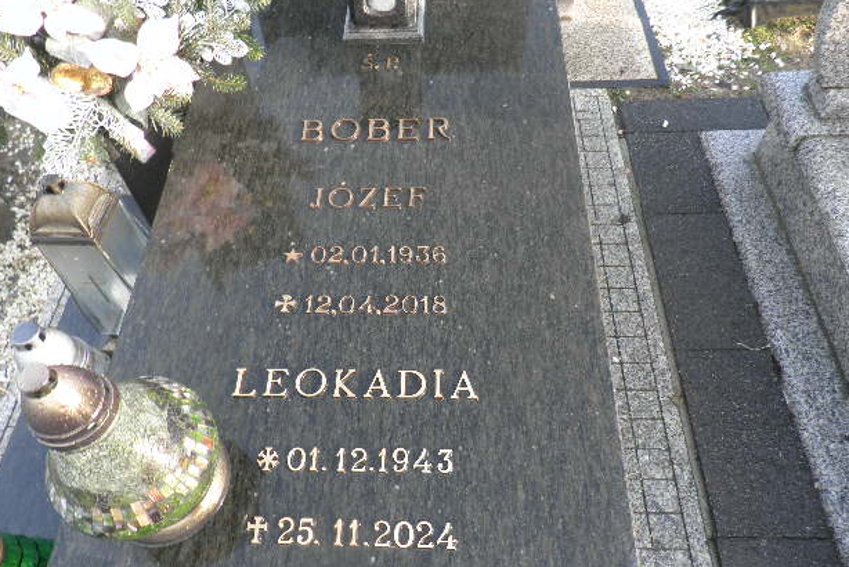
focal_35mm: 26
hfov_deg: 69.4
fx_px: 613
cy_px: 326
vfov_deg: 49.4
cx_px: 412
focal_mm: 4.3
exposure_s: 1/40
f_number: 3.3
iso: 64
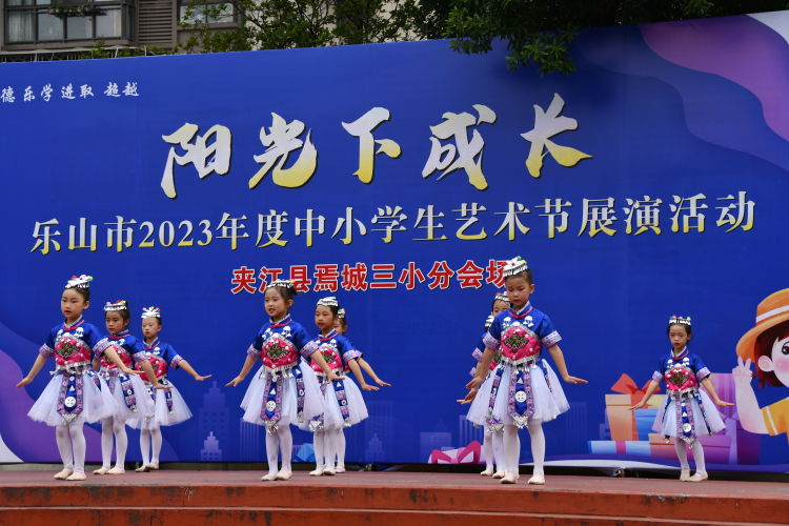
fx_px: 1972
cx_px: 394
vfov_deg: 15.2
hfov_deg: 22.6
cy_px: 263
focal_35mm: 90
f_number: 6.3
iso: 100
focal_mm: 60
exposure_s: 1/160
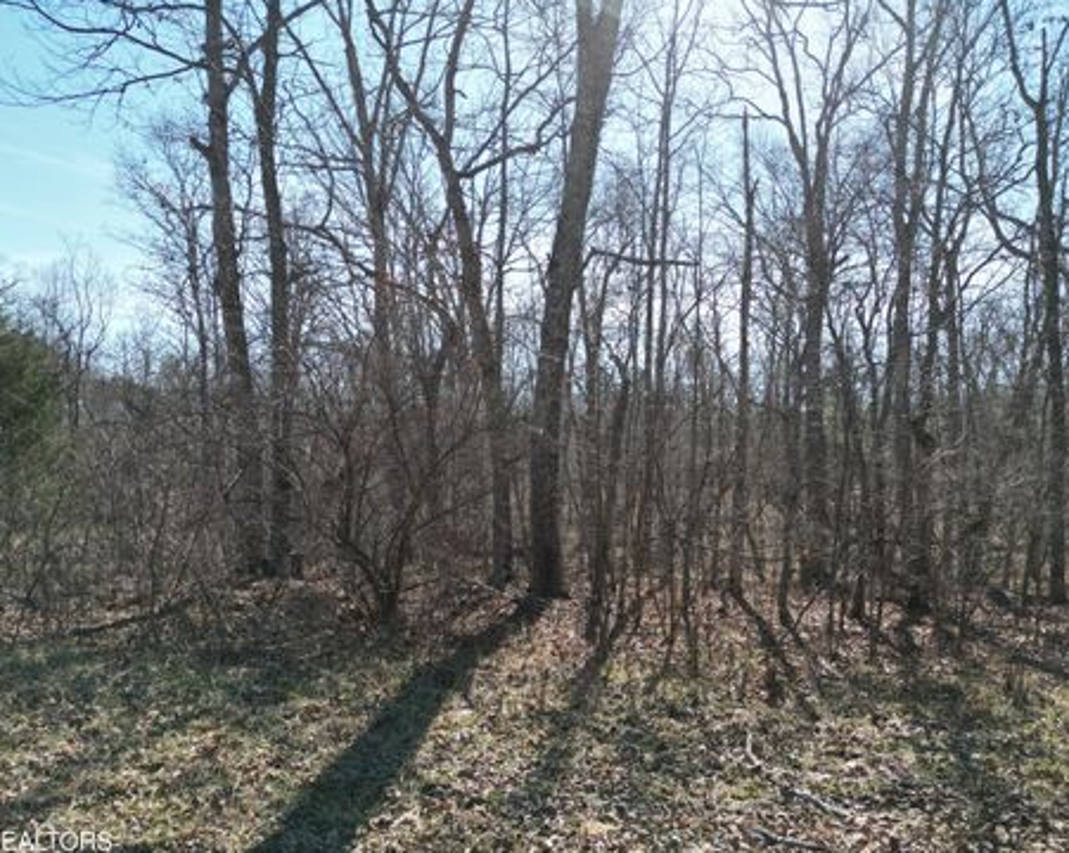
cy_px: 437
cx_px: 517
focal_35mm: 26
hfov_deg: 66.1
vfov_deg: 54.9
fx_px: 822
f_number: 1.7
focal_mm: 6.72
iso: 150
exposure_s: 1/2000
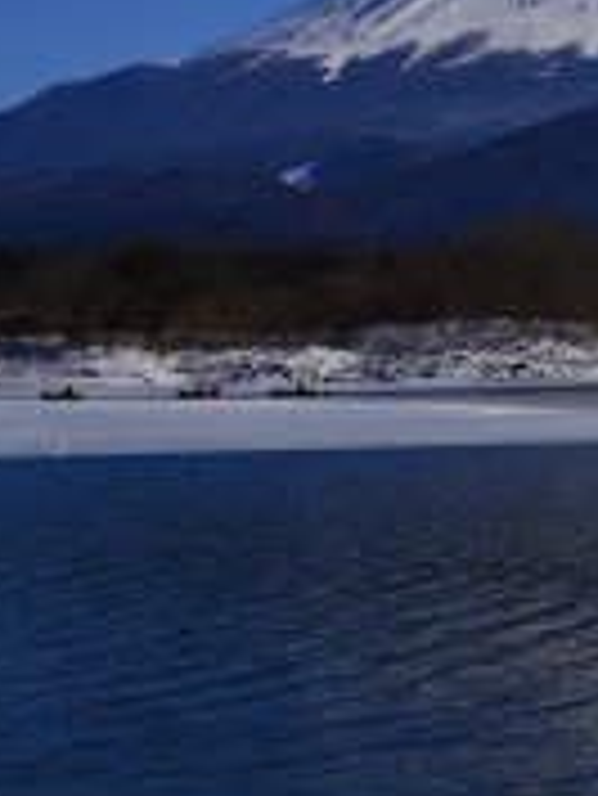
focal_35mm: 146
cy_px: 252
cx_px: 764
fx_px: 3359
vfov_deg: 13.5
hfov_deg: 10.0
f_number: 14
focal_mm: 44
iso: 200
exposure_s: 1/320
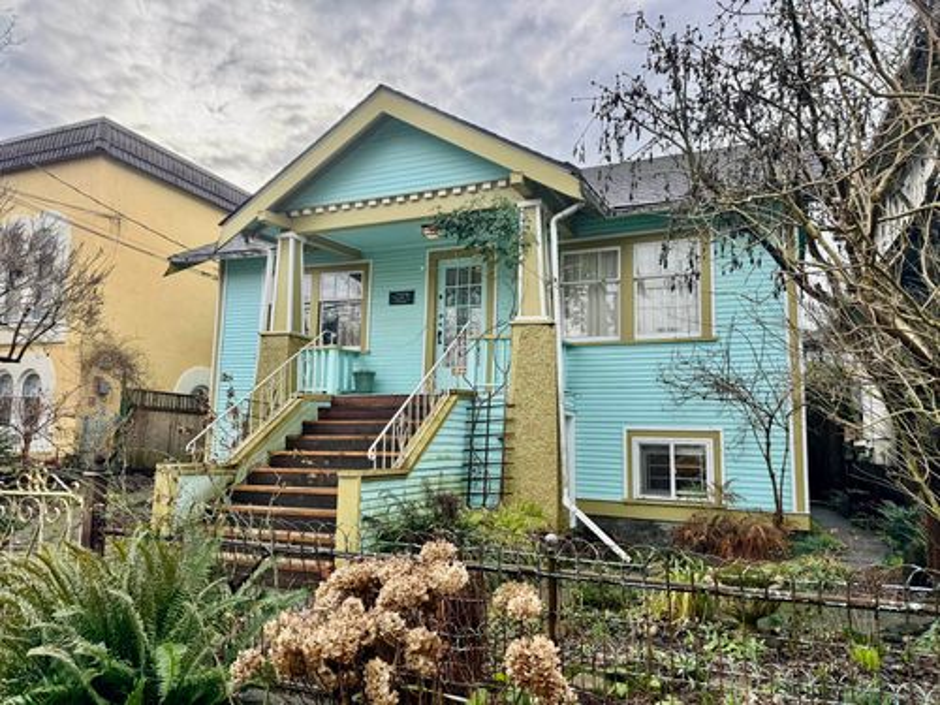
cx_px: 470
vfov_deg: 56.8
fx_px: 652
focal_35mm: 24
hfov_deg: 71.6
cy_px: 352
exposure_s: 1/966
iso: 80
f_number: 1.78
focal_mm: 6.76
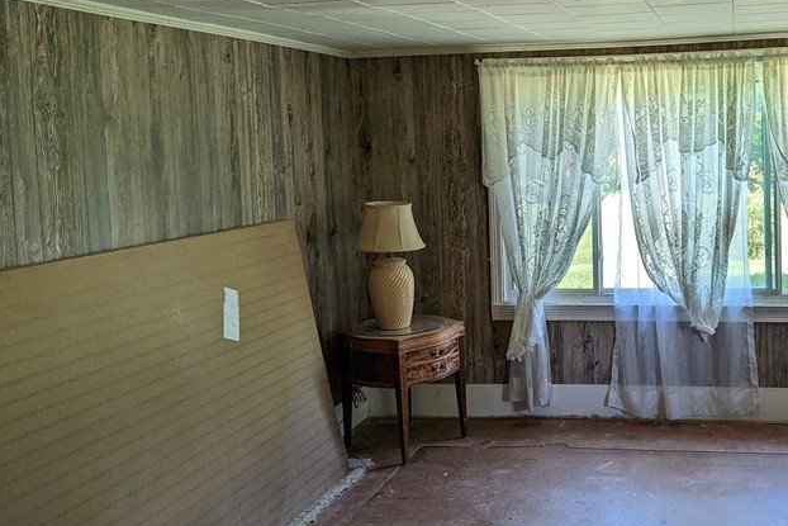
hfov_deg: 46.2
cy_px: 195
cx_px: 563
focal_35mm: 41
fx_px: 898
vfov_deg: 32.5
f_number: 1.85
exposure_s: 1/72.8
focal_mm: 6.81
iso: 40
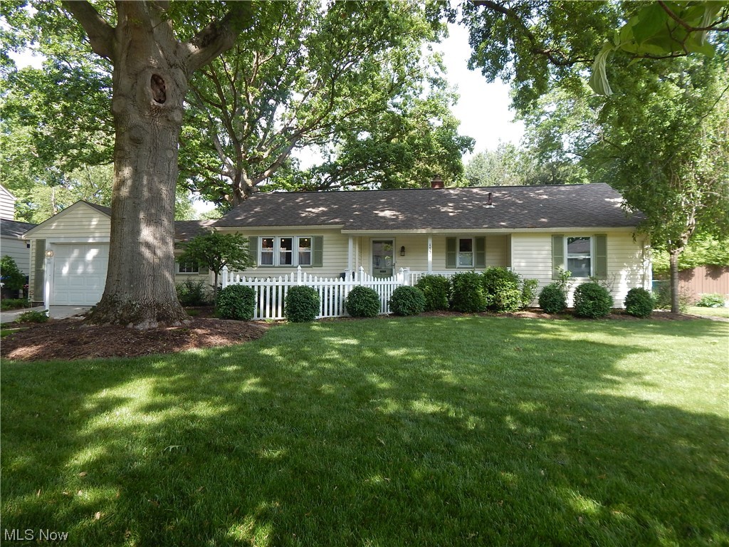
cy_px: 274
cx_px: 364
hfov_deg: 76.4
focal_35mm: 22
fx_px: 463
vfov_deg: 61.1
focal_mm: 4
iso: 125
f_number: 3
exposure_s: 1/250
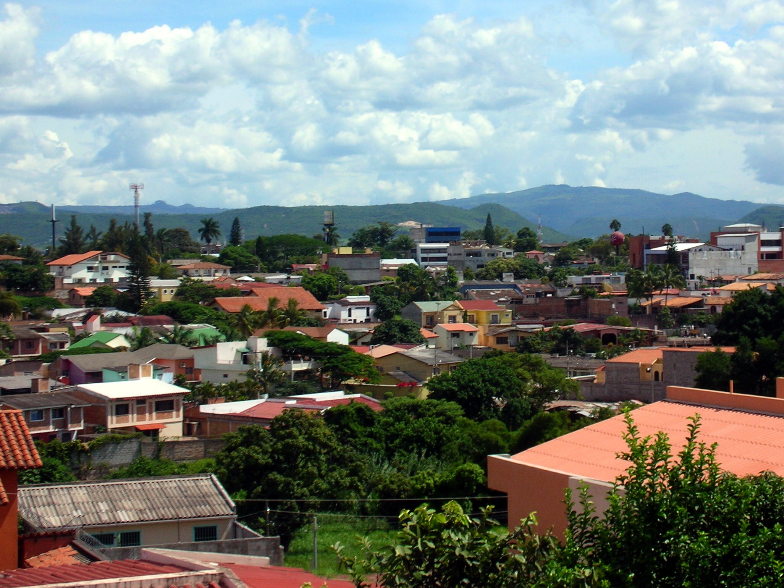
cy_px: 221
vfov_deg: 19.1
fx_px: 1744
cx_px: 437
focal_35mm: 77
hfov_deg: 25.3
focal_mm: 10.1
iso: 50
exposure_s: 1/72.3
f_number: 11.3
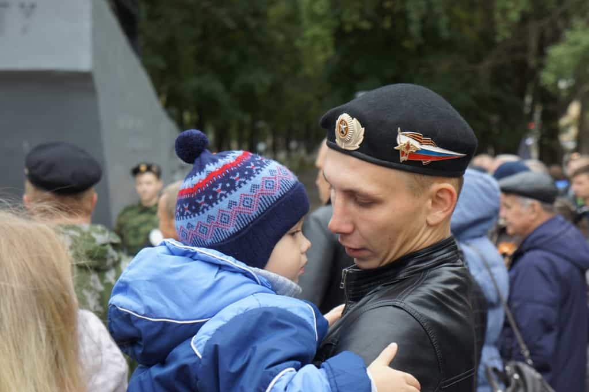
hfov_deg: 24.6
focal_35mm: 82
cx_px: 294
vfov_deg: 16.5
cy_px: 196
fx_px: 1349
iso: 200
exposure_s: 1/100
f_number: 5.6
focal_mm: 55
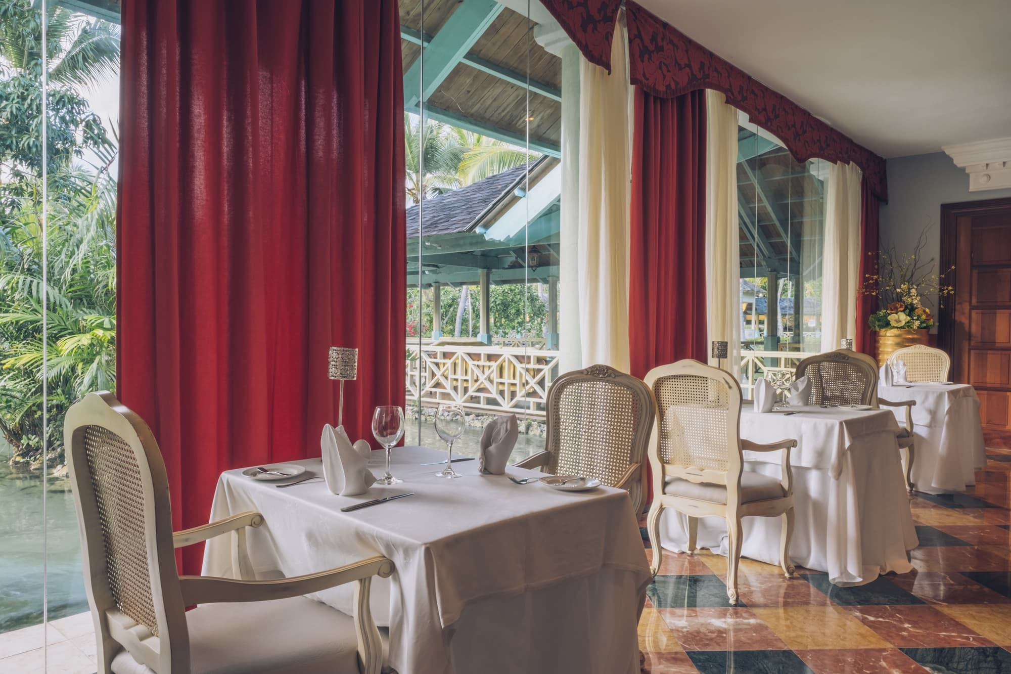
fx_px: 674
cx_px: 506
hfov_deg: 73.7
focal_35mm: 24
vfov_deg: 53.1
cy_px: 337
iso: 400
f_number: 16
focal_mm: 16
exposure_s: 1/10
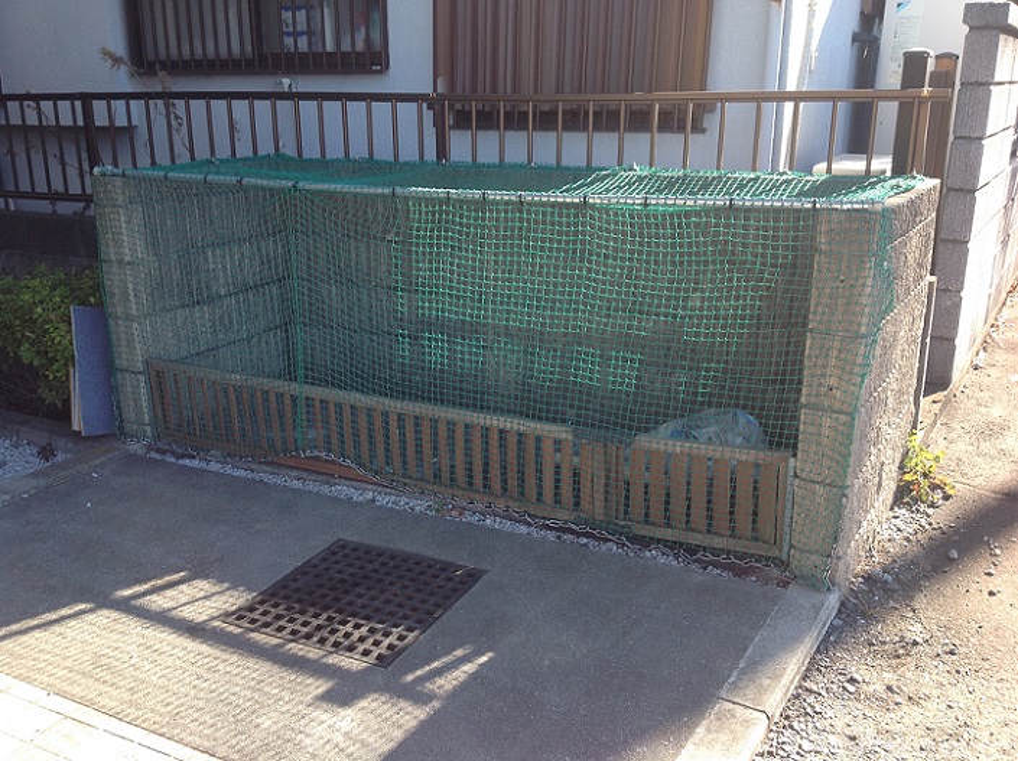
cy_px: 380
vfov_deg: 40.6
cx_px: 509
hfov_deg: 52.7
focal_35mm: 35
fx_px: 1028
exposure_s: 1/236
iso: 50
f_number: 2.4
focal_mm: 4.28
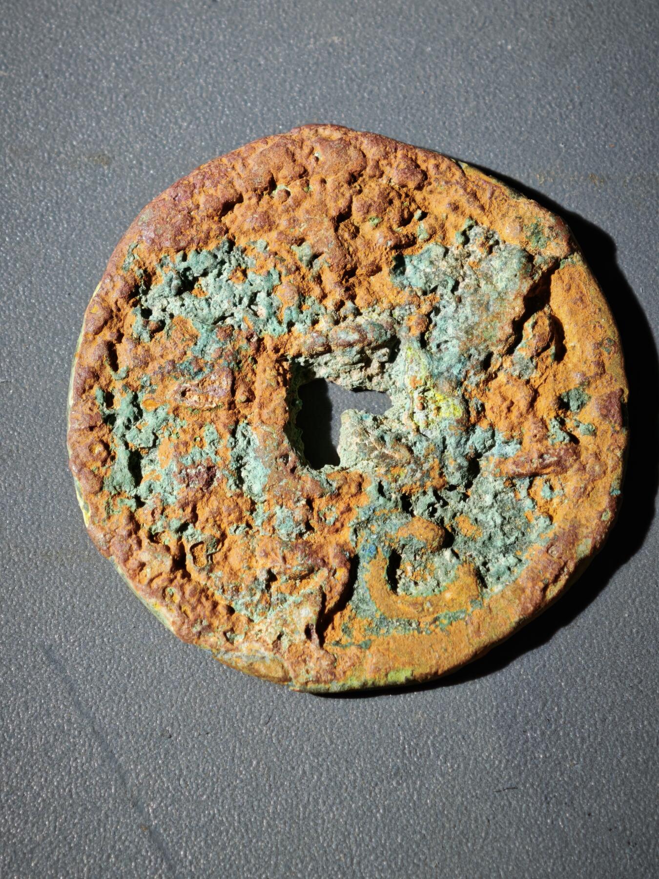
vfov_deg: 17.6
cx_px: 330
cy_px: 440
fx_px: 2843
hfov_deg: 13.2
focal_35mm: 112
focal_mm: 9
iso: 250
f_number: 2
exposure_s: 1/100
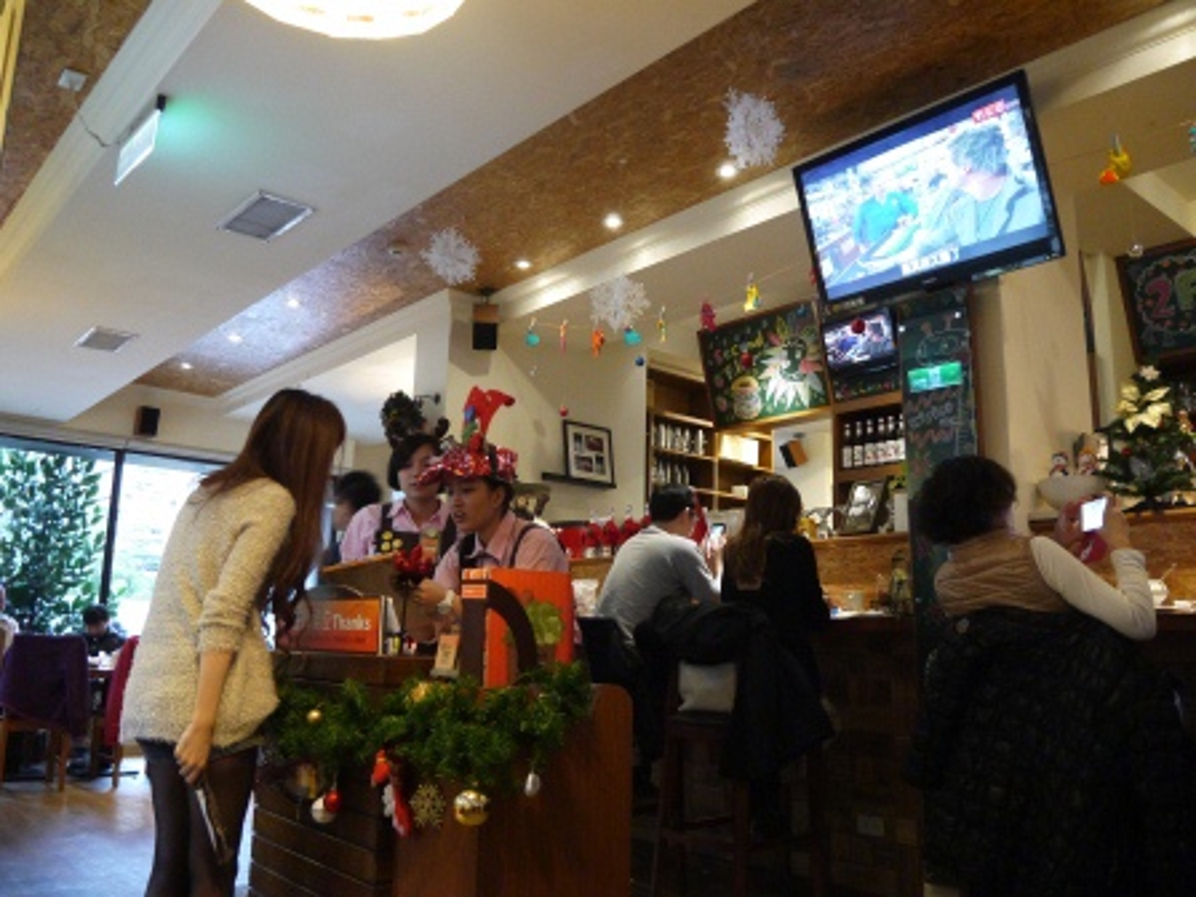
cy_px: 448
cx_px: 598
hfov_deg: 63.4
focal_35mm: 28
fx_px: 967
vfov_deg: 49.7
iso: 1600
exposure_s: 1/30
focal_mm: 14
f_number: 3.5
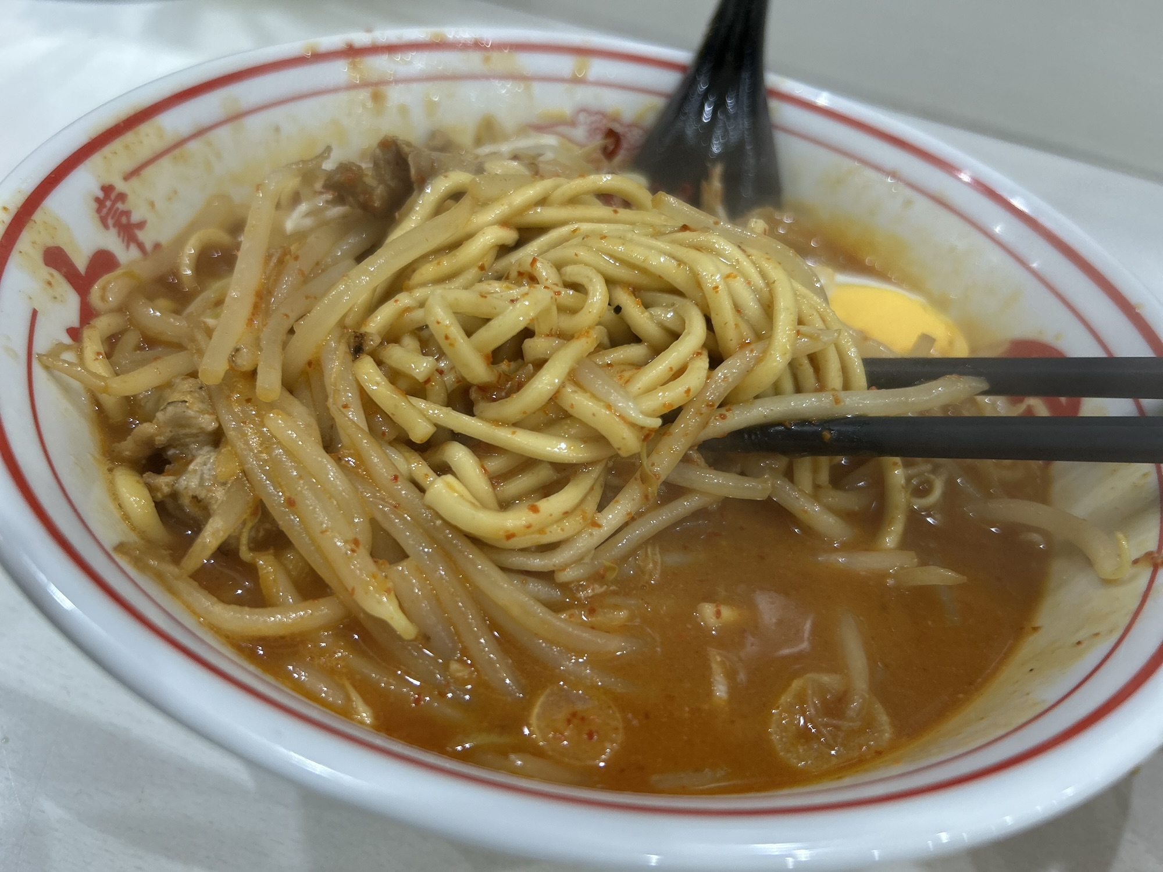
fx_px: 874
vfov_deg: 53.1
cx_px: 582
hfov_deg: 67.3
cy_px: 436
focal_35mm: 26
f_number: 1.5
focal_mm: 5.7
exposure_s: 1/100
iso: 64
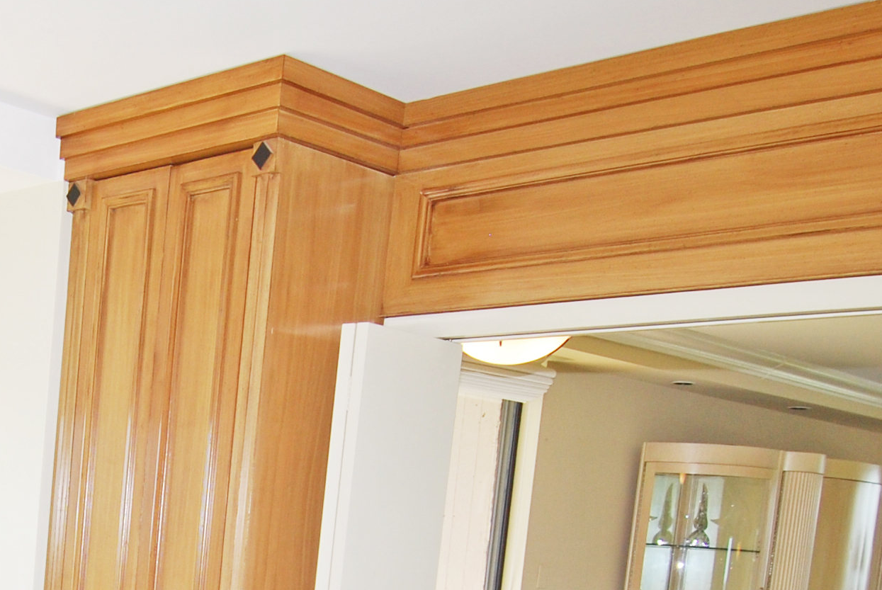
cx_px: 24
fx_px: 1373
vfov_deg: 22.4
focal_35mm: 56
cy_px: 698
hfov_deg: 33.0
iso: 180
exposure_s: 1/125
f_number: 5.6
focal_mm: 12
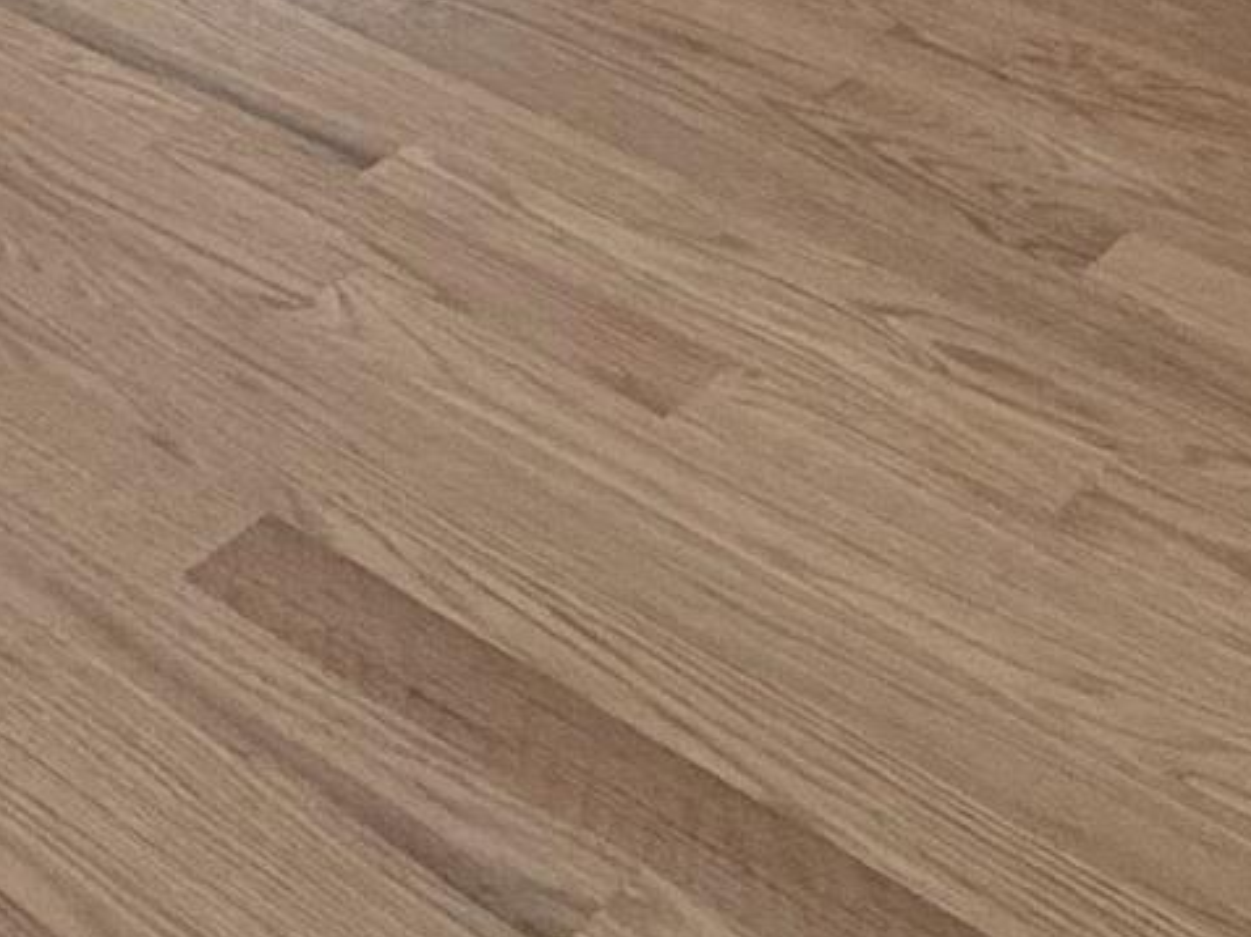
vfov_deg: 11.7
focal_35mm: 90
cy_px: -1604
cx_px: -725
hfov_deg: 18.7
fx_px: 3251
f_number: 2.2
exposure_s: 1/171
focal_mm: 2.22
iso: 64
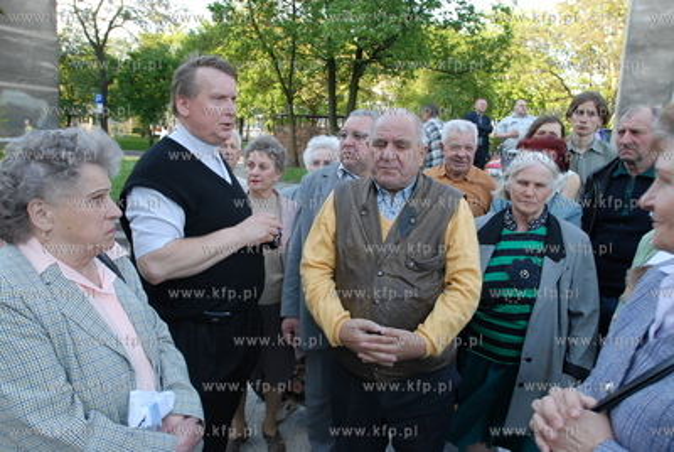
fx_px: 478
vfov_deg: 50.6
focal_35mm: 26
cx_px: 337
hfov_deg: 70.4
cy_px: 226
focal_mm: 17
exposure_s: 1/50
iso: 100
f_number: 5
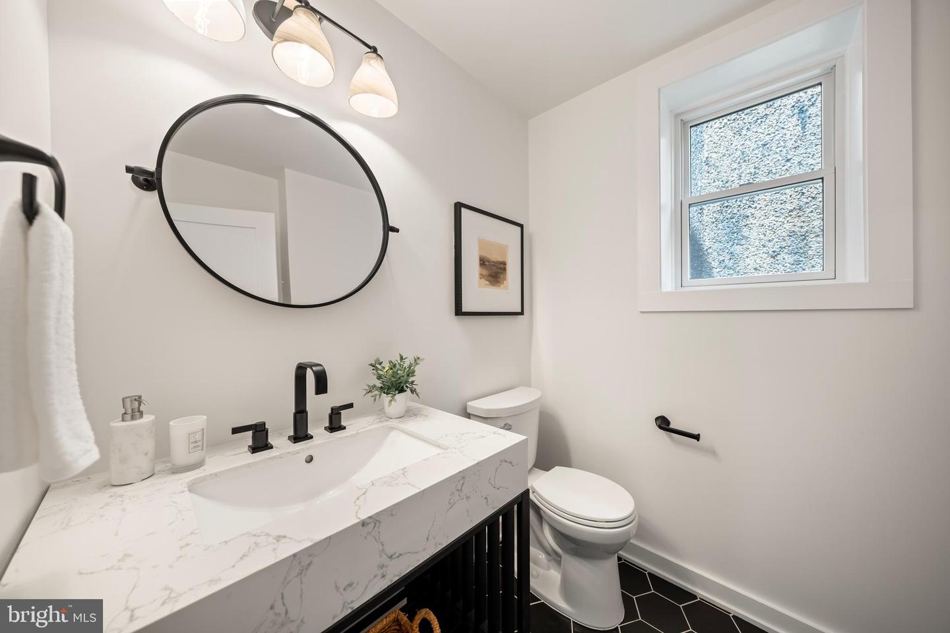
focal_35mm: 12
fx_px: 317
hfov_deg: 112.6
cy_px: 316
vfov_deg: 90.0
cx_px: 475
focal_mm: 12
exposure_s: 1/30
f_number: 4
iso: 800
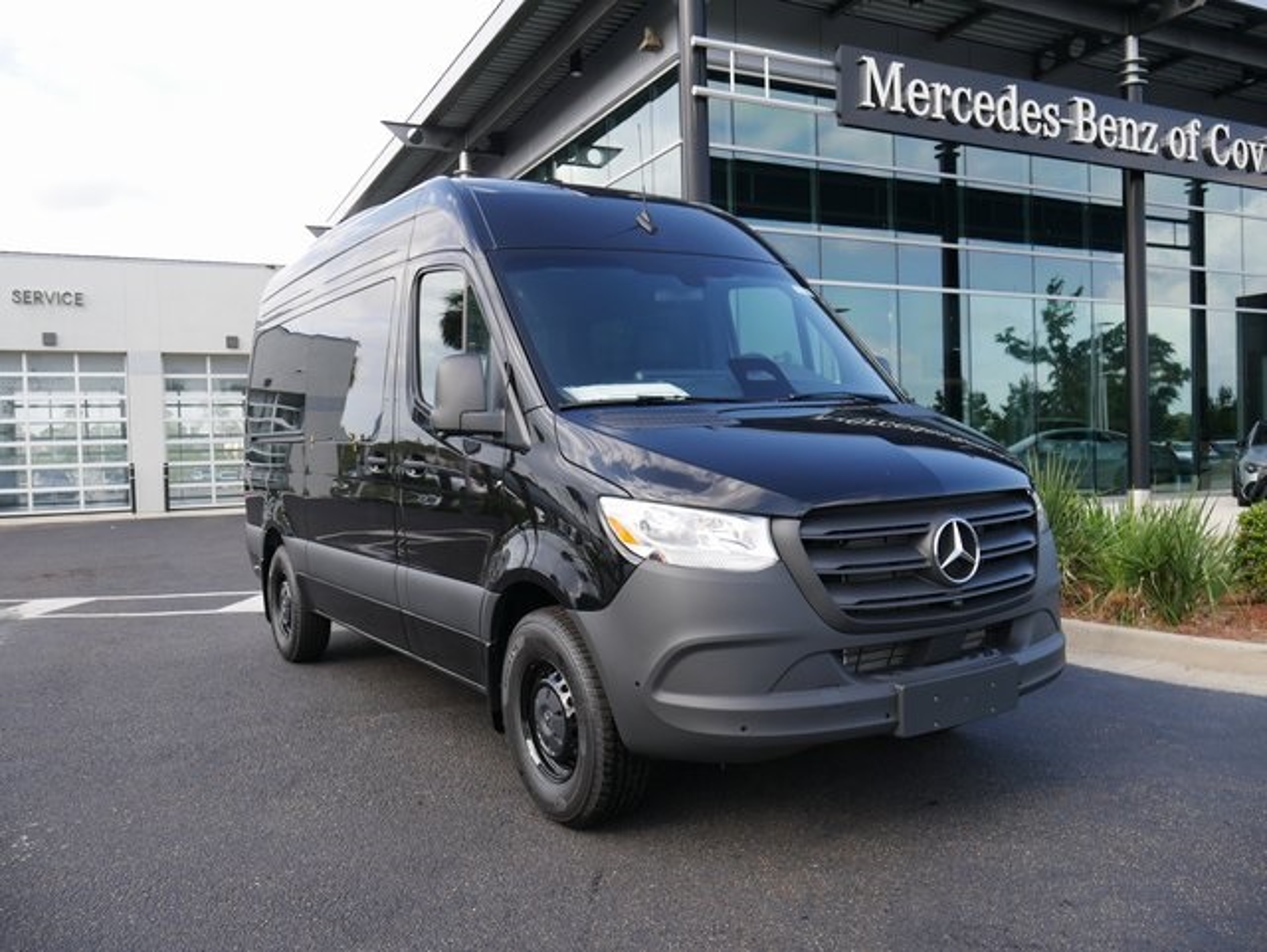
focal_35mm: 28
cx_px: 634
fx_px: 1026
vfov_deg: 49.8
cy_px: 476
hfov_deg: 63.4
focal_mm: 14
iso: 200
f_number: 5
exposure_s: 1/200
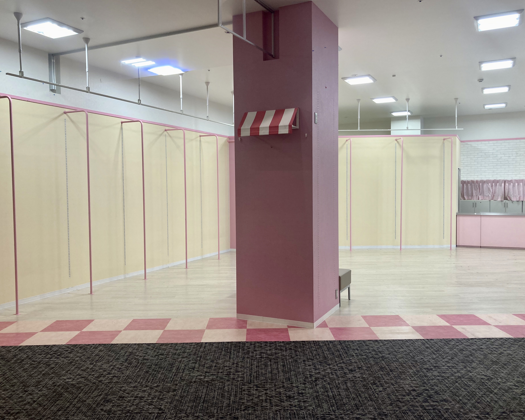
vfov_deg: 48.5
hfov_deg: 58.8
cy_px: 213
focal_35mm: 30
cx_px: 269
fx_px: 466
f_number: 1.8
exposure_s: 1/100
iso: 32
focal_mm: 3.99
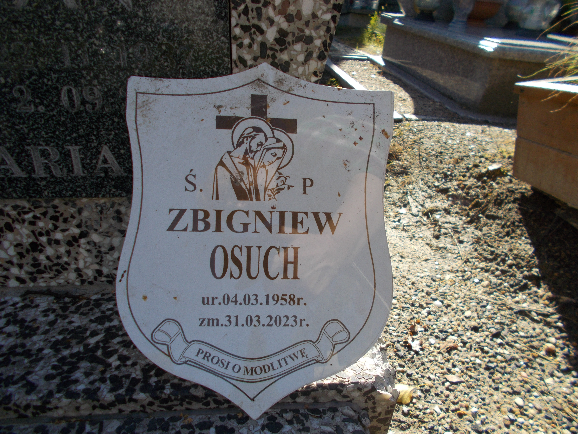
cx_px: 289
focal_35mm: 26
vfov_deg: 53.1
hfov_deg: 67.3
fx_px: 434
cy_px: 217
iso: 80
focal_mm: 4.6
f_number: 8
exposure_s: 1/100
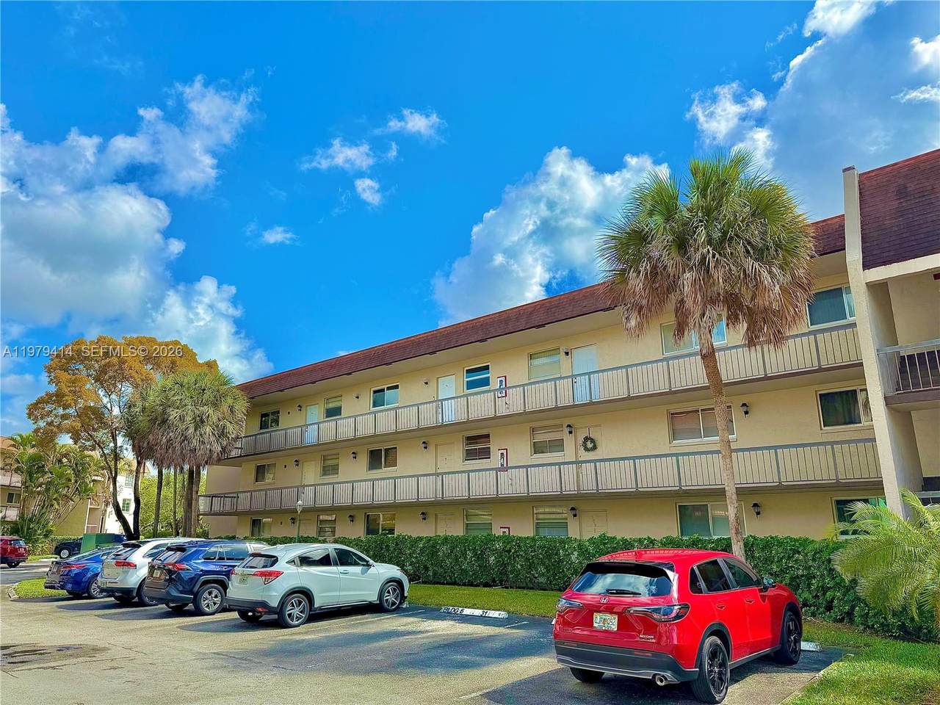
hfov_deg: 71.6
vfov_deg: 56.8
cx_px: 470
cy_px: 352
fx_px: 652
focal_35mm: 24
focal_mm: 6.76
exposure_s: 1/4975
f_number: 1.78
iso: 80
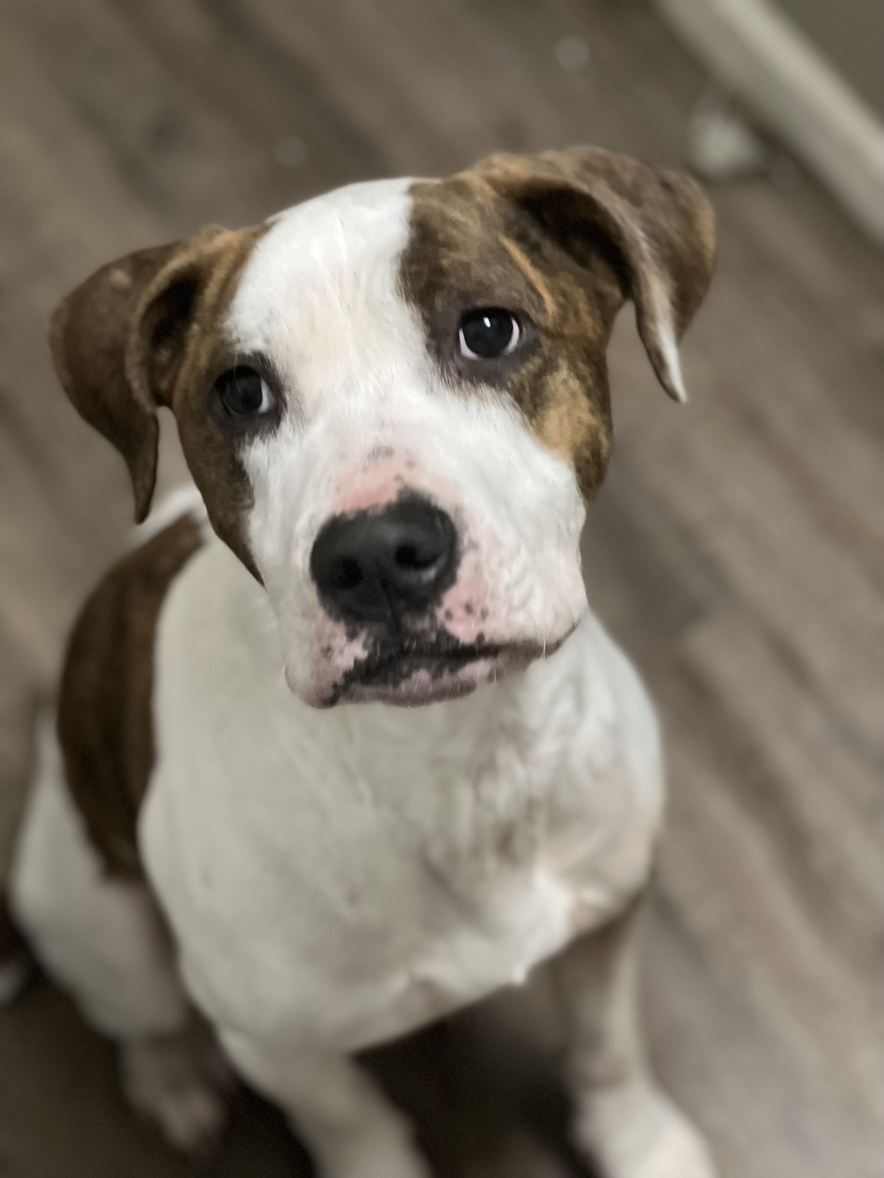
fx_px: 2622
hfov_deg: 19.1
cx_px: 442
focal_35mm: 77
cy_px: 589
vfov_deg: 25.3
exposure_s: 1/15
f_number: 2.8
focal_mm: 9
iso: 400
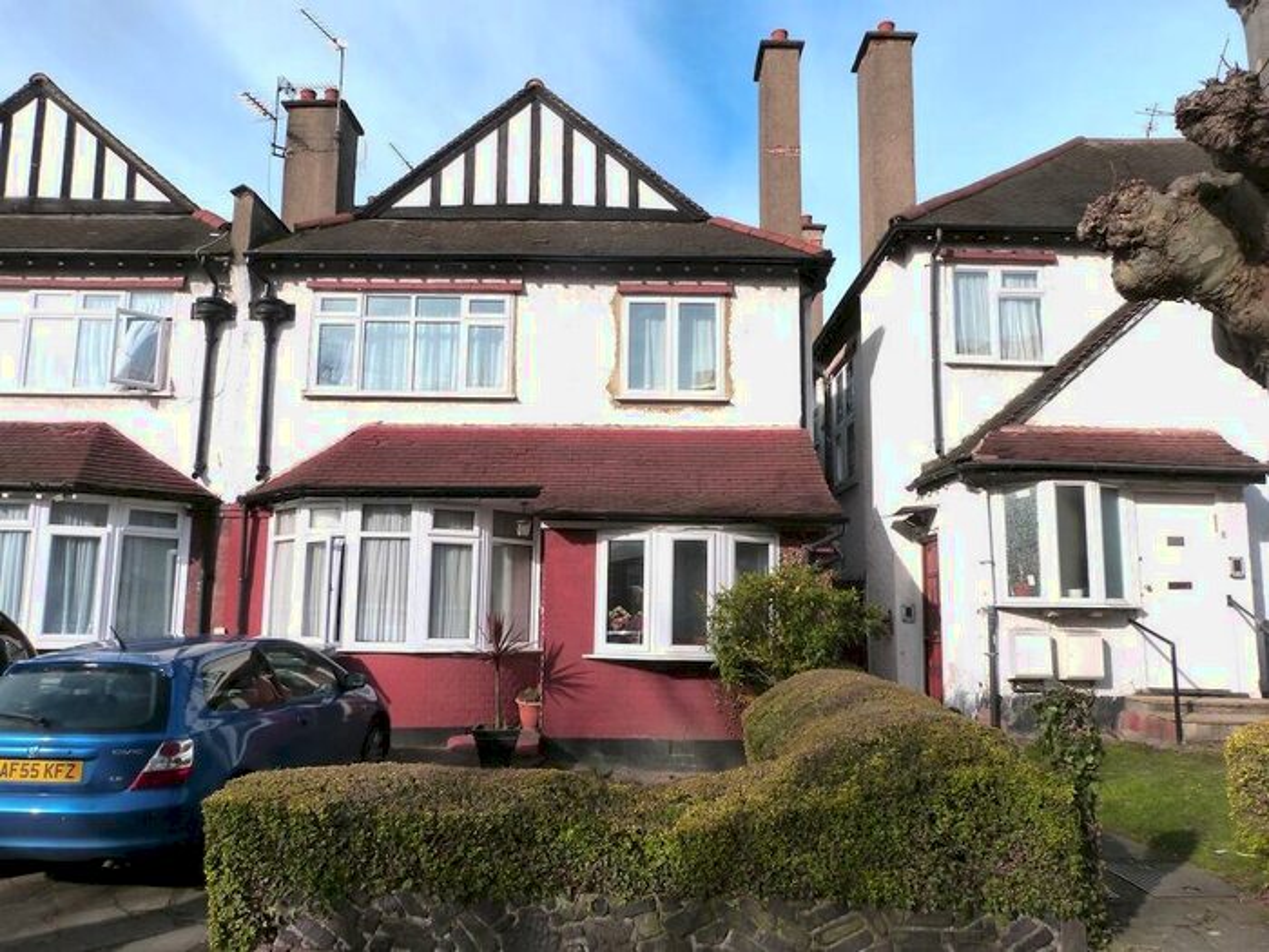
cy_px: 476
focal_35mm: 25
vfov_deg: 54.9
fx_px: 916
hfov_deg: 69.4
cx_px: 634
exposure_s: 1/400
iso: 160
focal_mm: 4.5
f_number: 5.6
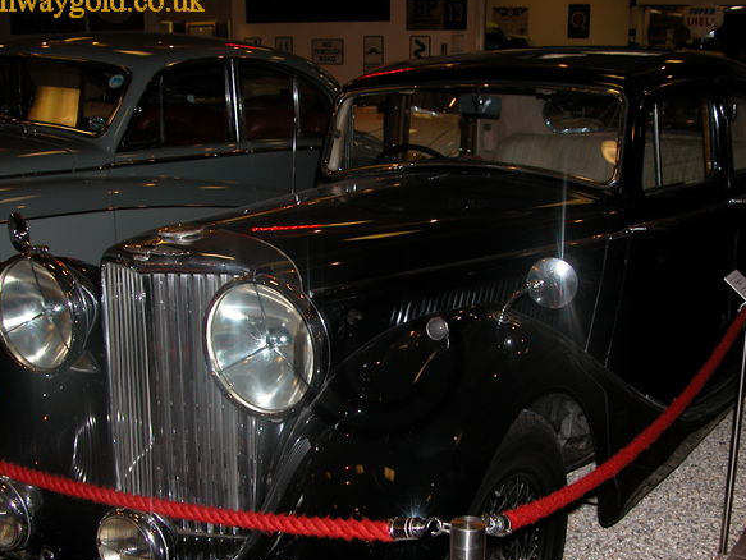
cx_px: 379
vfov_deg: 30.2
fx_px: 1035
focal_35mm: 48
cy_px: 357
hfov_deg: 39.6
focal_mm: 8.9
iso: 100
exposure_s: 1/60
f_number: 2.8
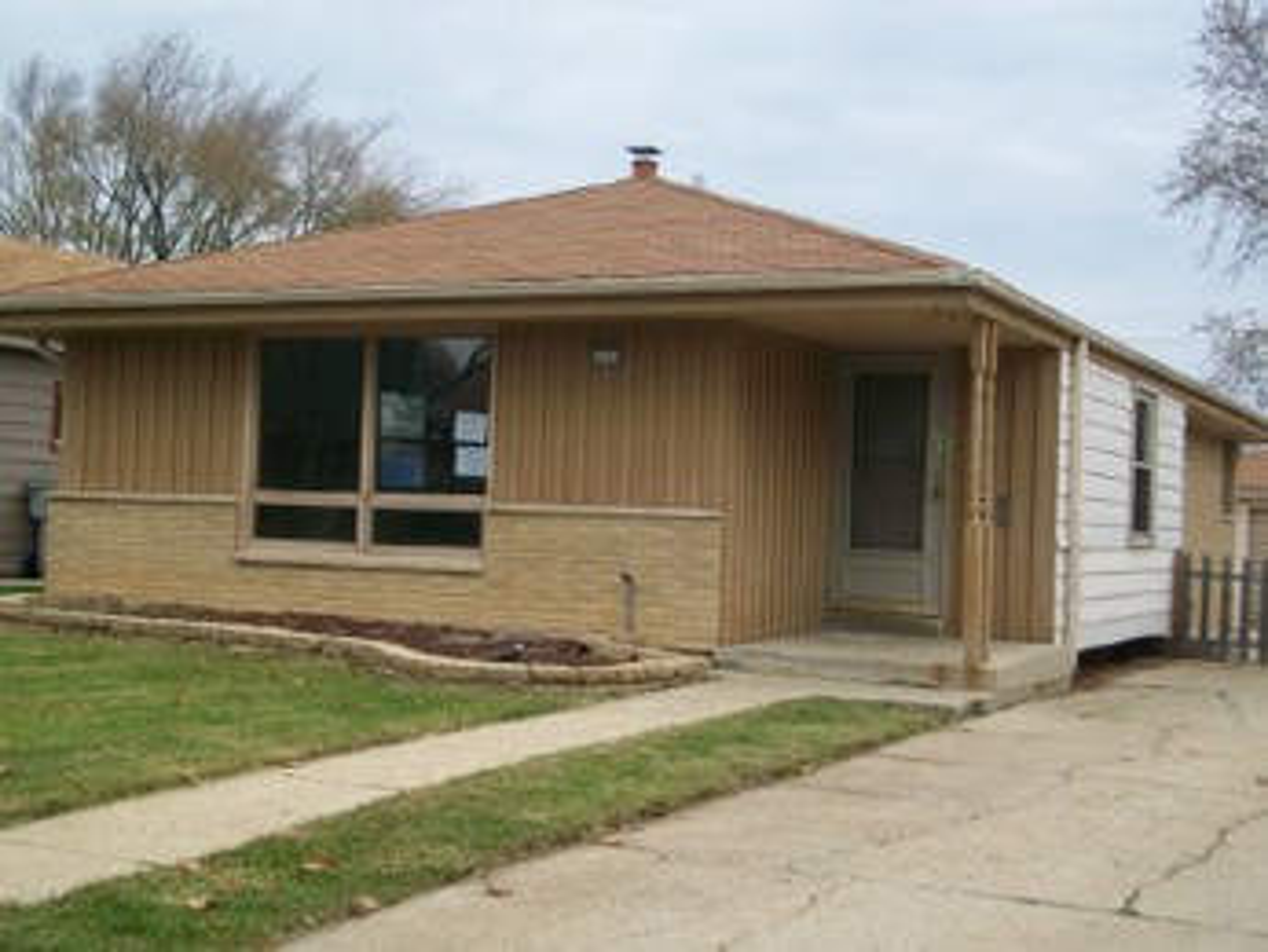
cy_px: 476
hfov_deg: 38.2
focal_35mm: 50
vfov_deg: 29.1
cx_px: 634
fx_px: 1833
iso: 64
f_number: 3.6
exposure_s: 1/200
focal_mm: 8.8
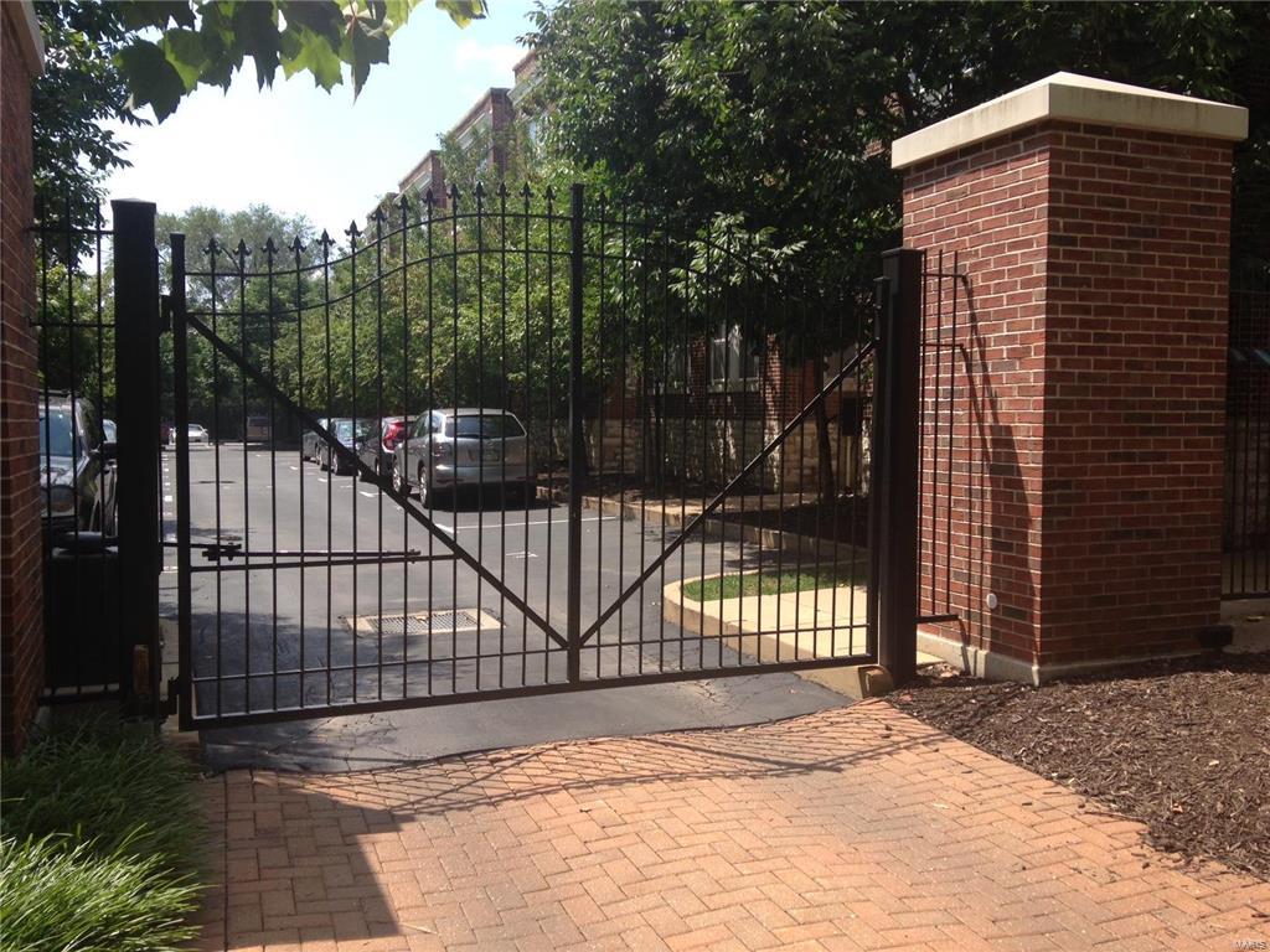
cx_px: 635
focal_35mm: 33
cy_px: 476
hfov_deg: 55.4
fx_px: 1211
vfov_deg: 42.9
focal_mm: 4.12
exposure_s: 1/797
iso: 50
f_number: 2.4
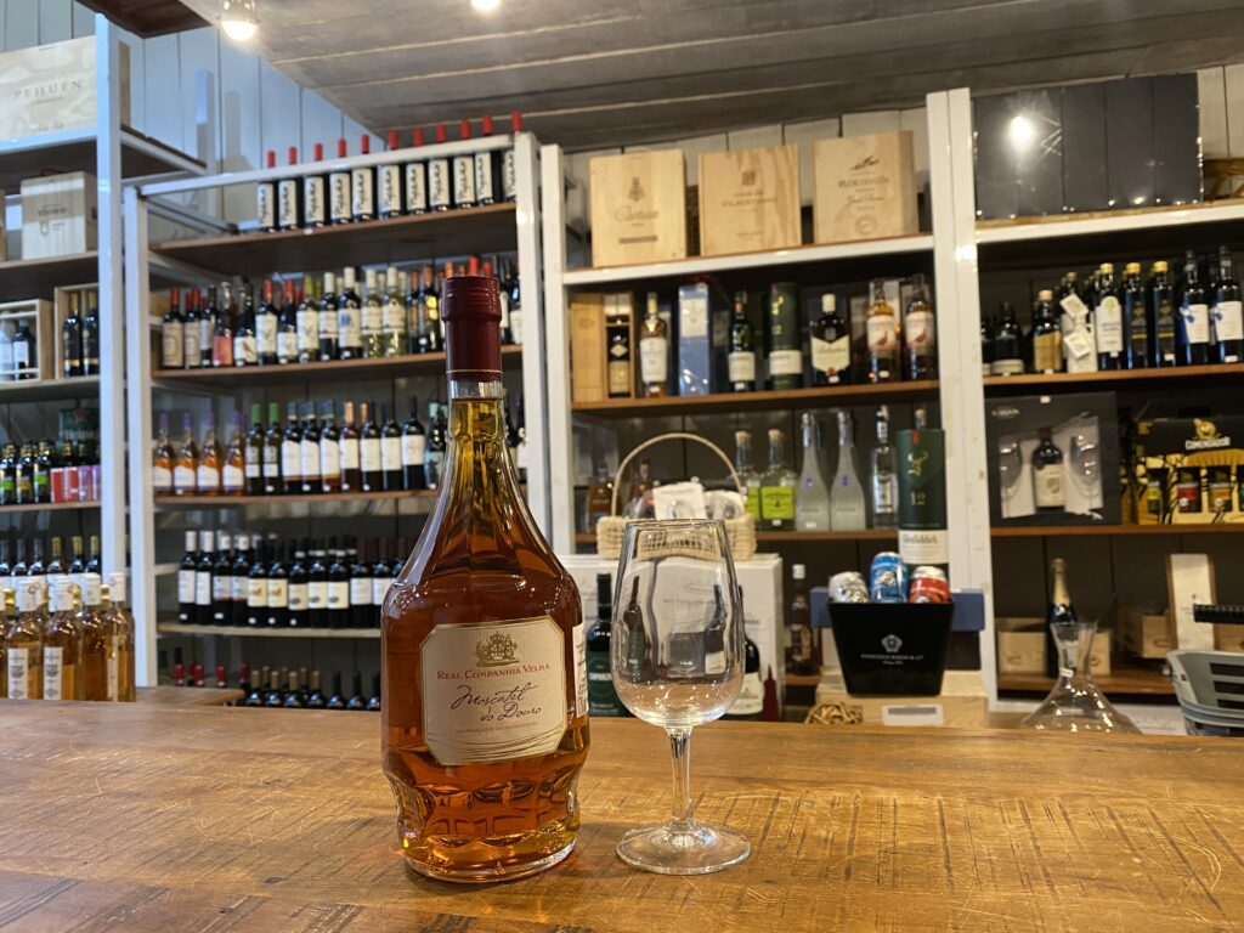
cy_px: 466
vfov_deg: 53.1
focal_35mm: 26
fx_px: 934
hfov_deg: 67.3
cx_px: 622
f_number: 1.8
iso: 400
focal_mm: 4.25
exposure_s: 1/60
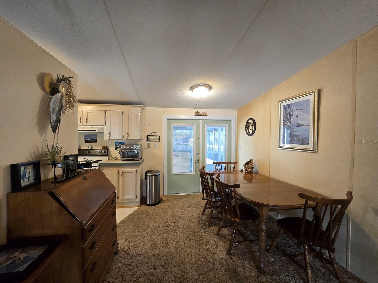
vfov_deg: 89.9
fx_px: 142
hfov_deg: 106.2
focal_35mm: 13
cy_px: 142
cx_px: 189
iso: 500
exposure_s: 1/60
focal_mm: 2.2
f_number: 2.2
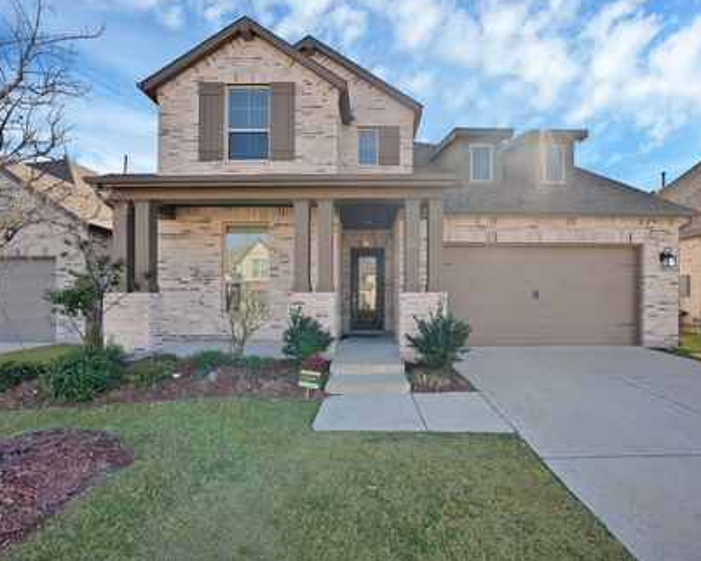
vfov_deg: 88.0
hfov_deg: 100.5
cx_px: 375
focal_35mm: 14
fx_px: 291
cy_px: 275
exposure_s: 1/400
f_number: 5
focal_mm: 12
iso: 640
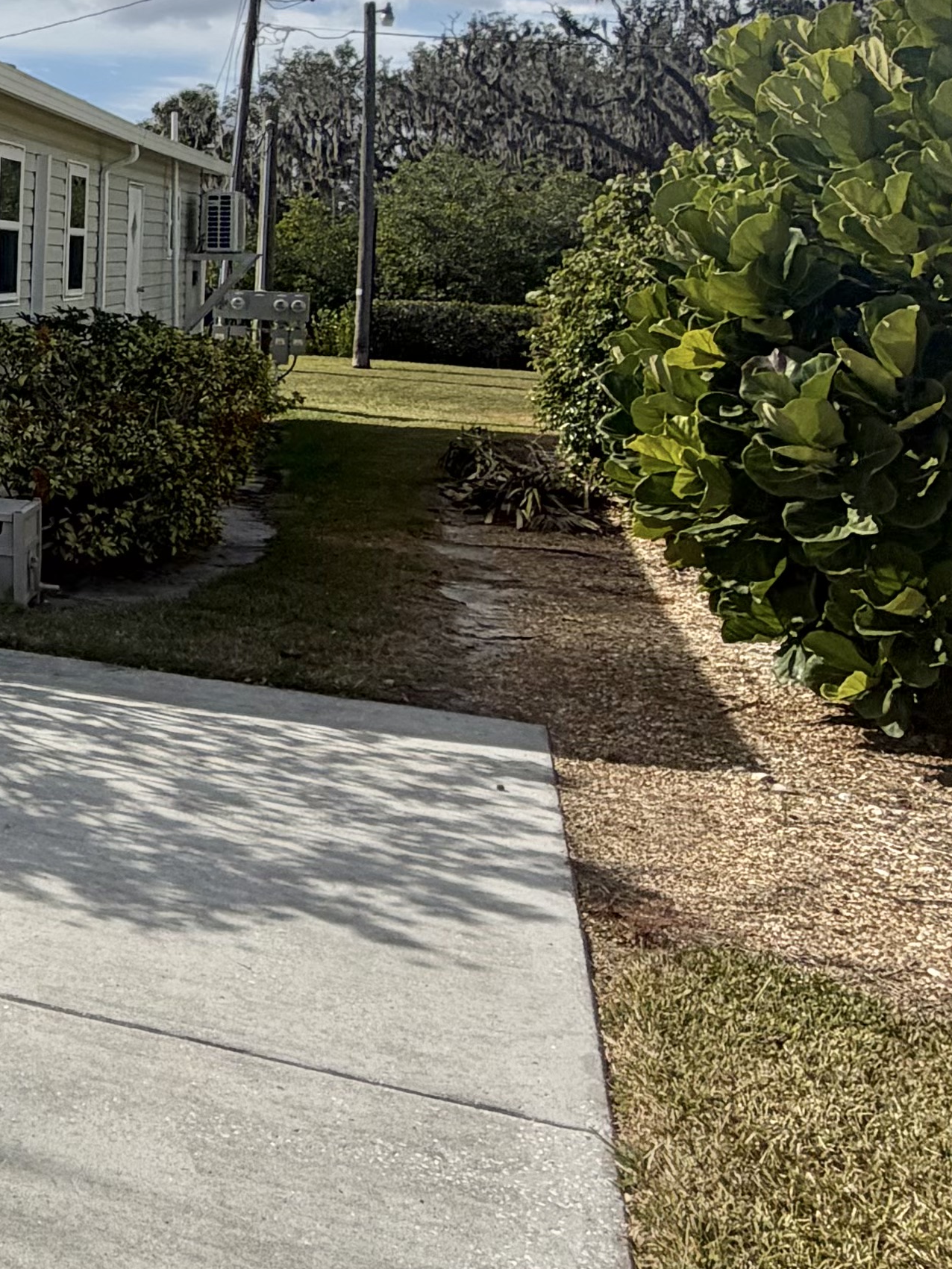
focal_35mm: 47
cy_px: 289
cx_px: -460
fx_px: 1723
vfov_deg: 39.2
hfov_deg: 24.4
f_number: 2.2
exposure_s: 1/1848
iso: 20
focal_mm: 2.22
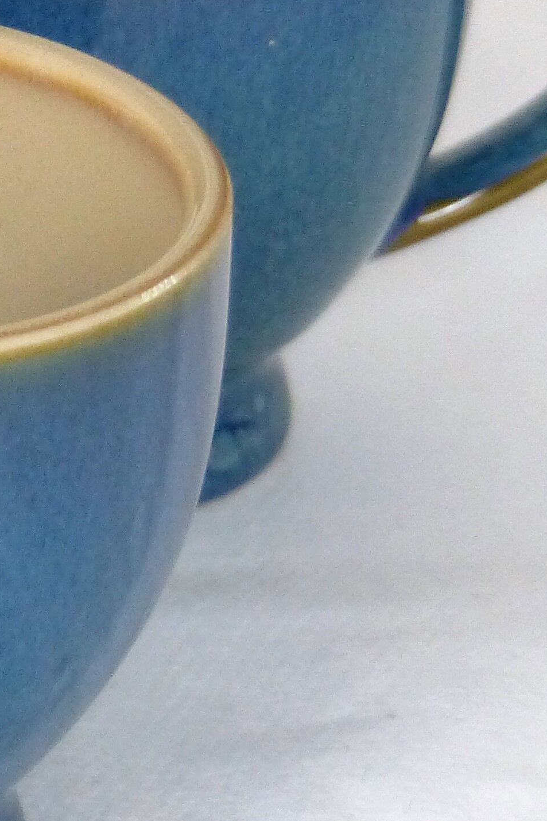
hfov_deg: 2.5
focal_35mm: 544
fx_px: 12401
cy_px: 21
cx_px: -137
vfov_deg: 3.8
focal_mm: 30.6
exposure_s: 1/60
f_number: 2.8
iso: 400
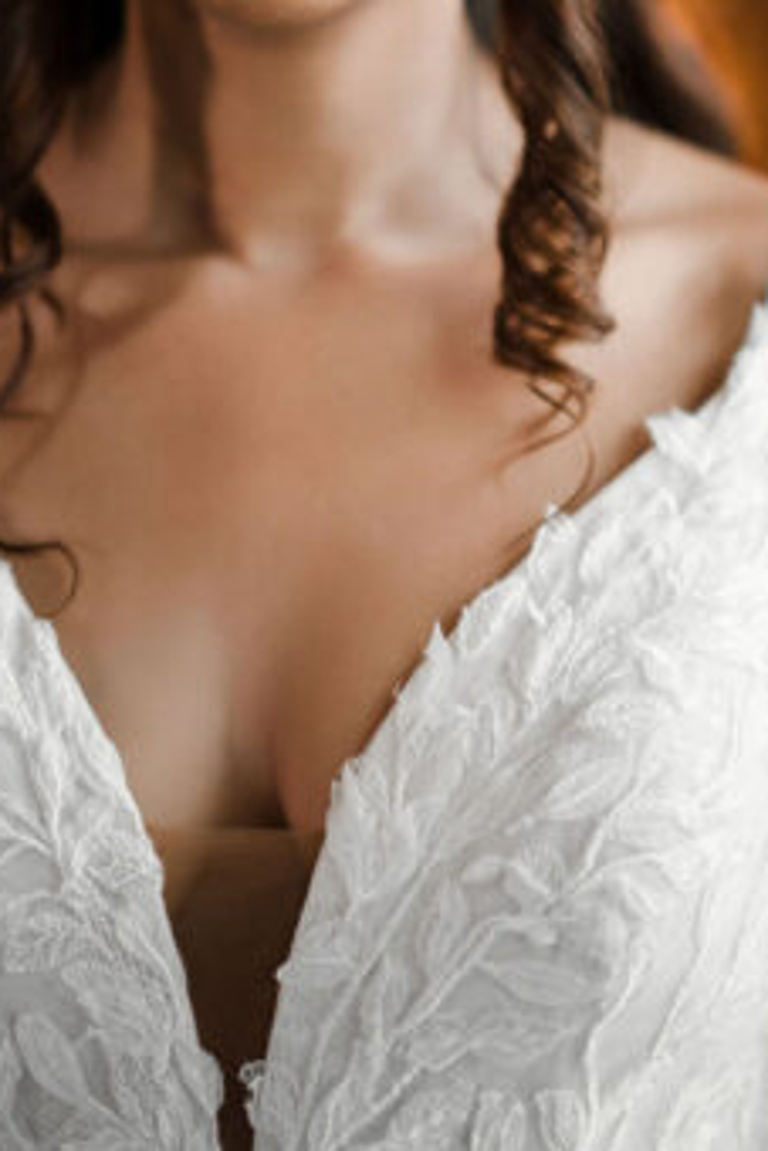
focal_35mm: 97
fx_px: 3101
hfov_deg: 14.1
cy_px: 169
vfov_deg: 20.7
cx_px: 291
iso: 64
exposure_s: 1/200
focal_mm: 50
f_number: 1.2
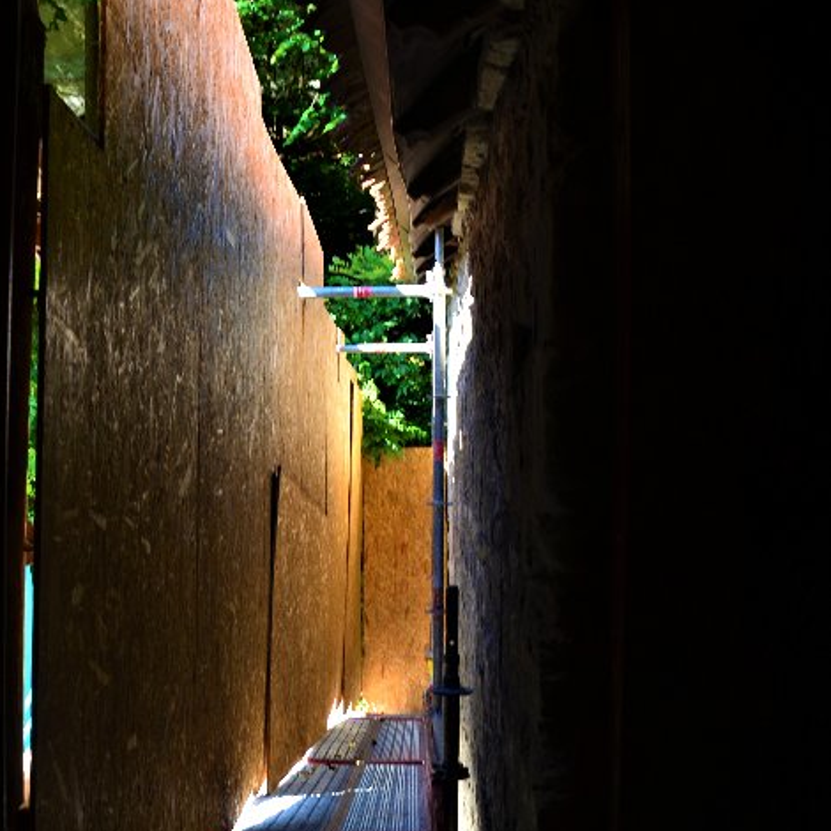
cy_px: 474
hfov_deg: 42.8
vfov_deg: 42.7
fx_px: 1059
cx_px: 364
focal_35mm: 39
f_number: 7.1
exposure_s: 1/25
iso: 320
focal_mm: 18
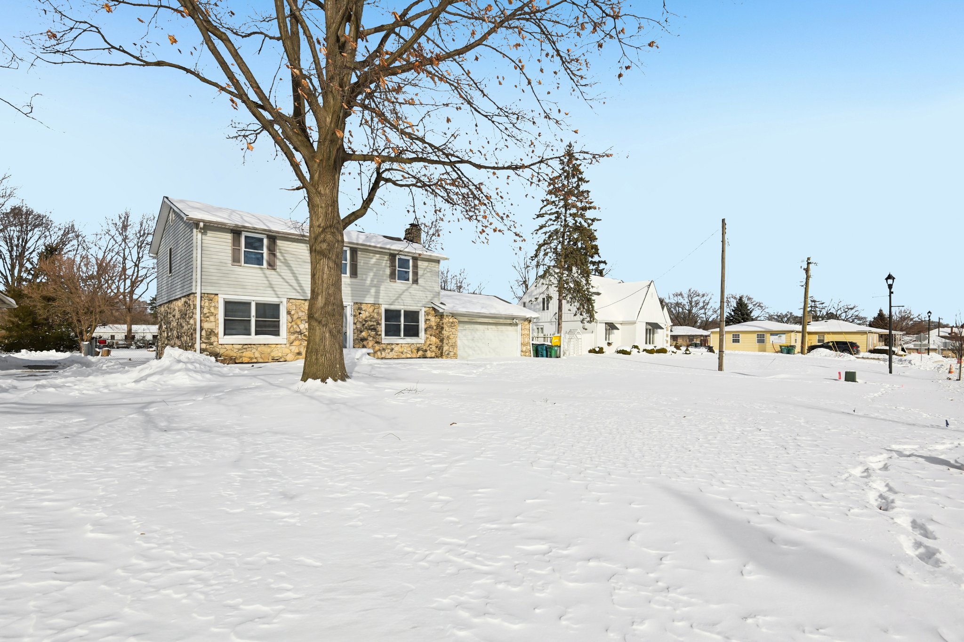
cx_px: 482
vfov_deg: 73.7
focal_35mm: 16
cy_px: 321
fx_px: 428
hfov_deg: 96.7
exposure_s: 1/1000
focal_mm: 16
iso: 100
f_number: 8
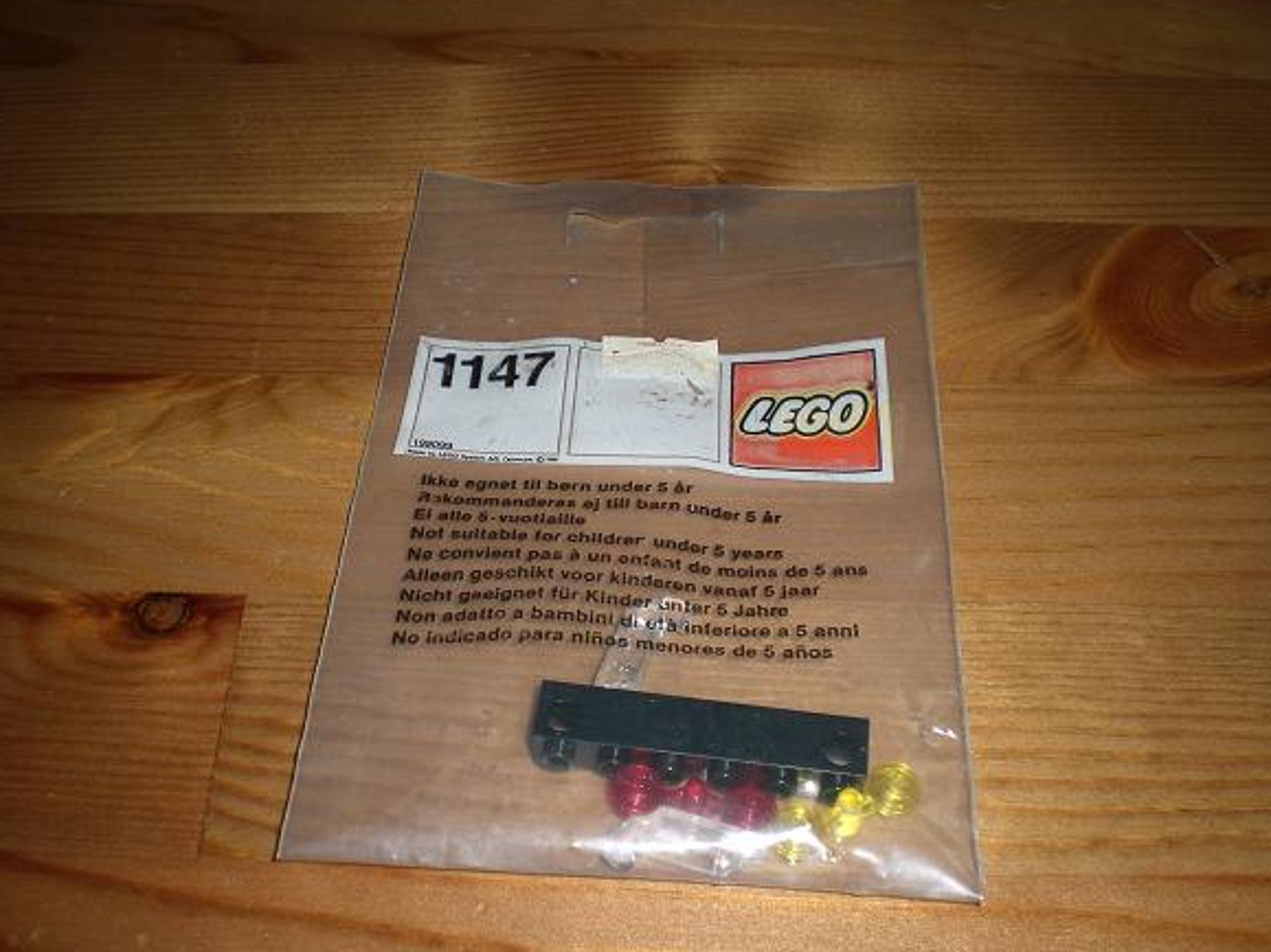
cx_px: 654
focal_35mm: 42
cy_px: 463
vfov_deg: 34.3
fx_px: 1542
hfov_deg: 44.8
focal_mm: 6.3
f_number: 3.1
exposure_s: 1/60
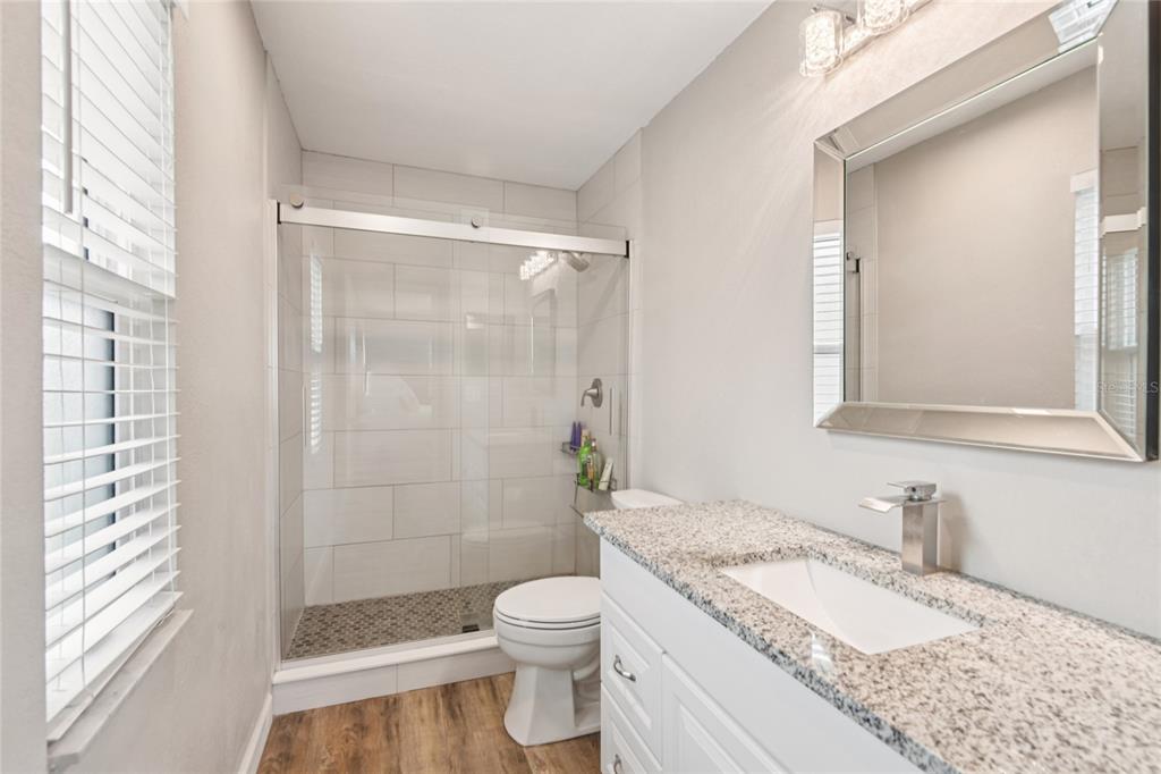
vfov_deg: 73.7
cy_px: 387
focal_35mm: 16
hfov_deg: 96.8
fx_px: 516
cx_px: 580
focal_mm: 16
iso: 400
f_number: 8
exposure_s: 1/30
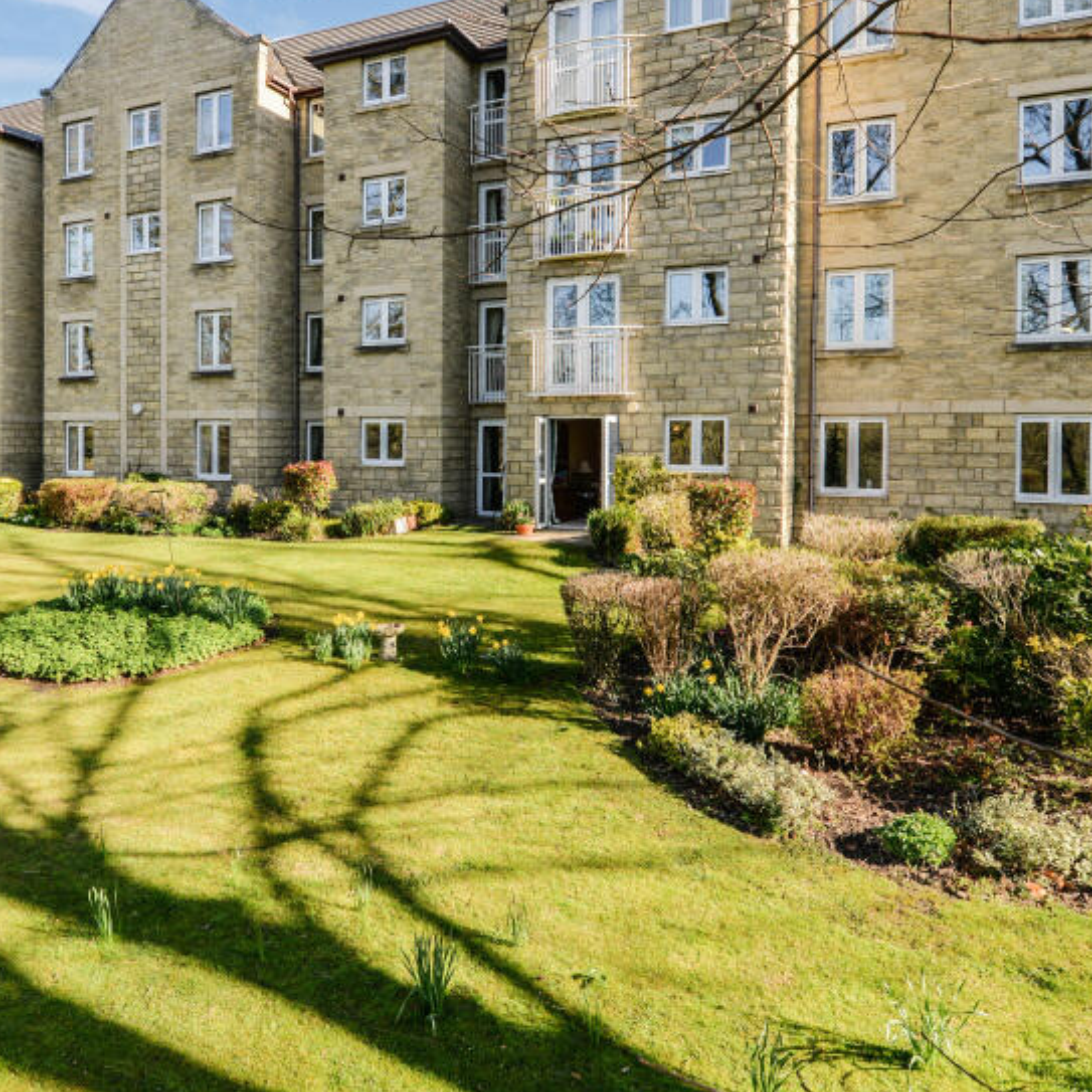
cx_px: 458
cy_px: 495
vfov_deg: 64.9
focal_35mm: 24
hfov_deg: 64.6
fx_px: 857
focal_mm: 15
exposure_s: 1/250
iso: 250
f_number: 8
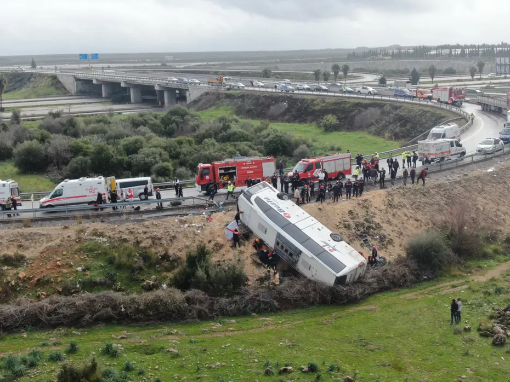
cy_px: 191
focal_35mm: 48
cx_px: 255
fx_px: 707
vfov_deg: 30.3
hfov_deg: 39.6
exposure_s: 1/320
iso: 100
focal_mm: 8.6
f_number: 3.8
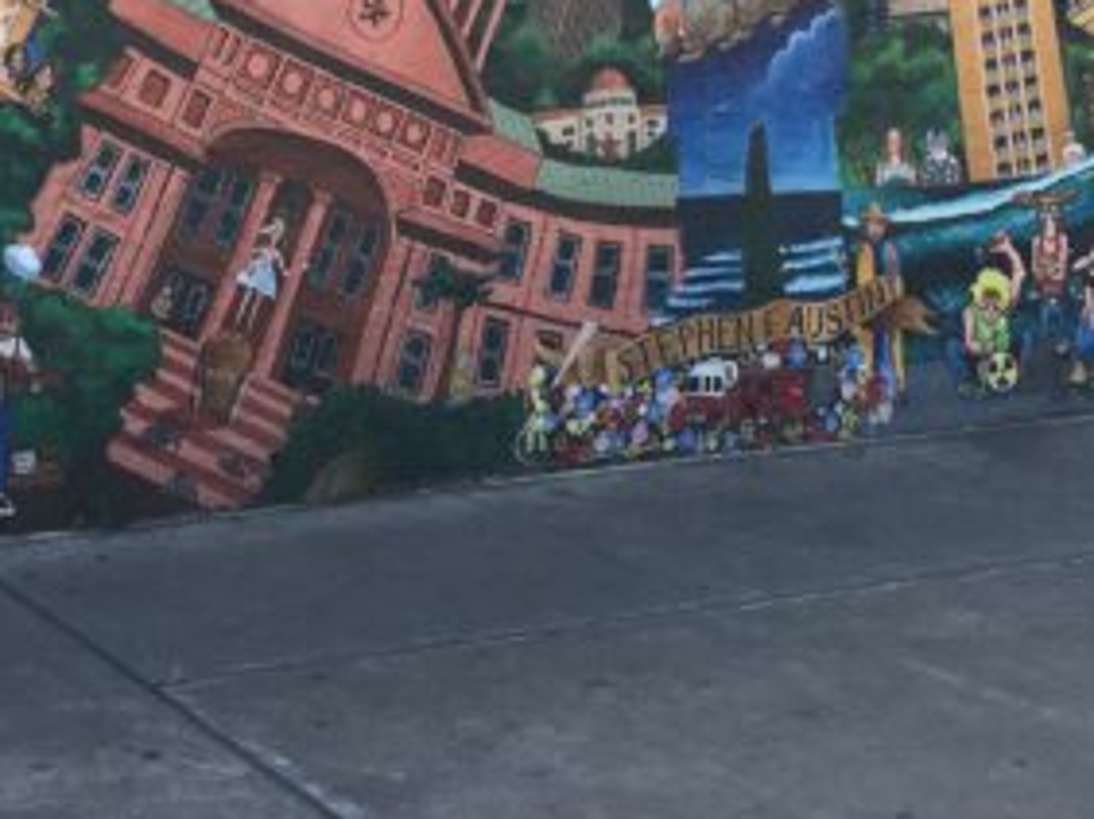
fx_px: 2495
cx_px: 338
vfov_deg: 17.5
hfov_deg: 24.6
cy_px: -252
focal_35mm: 79
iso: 25
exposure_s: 1/561
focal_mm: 4.15
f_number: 2.2
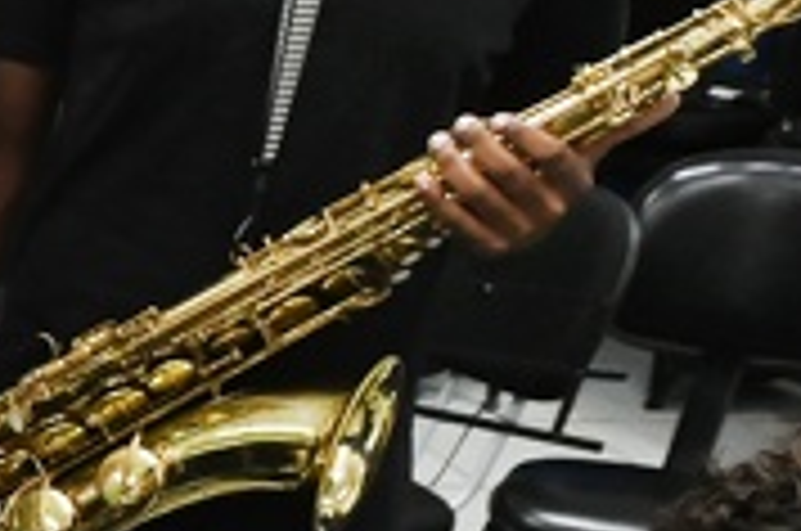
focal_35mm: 117
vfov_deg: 11.0
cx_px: -1130
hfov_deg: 13.1
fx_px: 2599
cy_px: 932
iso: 2500
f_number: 4.5
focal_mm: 17
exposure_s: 1/160
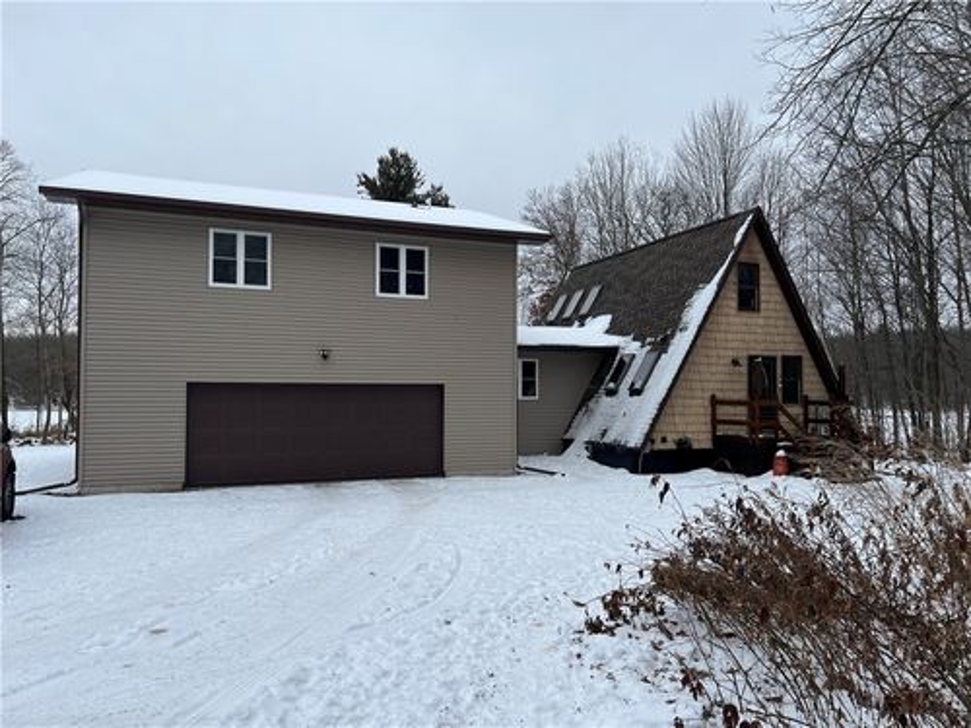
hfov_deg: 67.3
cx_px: 486
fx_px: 729
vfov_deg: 53.1
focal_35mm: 26
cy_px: 364
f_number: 1.5
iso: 50
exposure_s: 1/443
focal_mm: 5.7
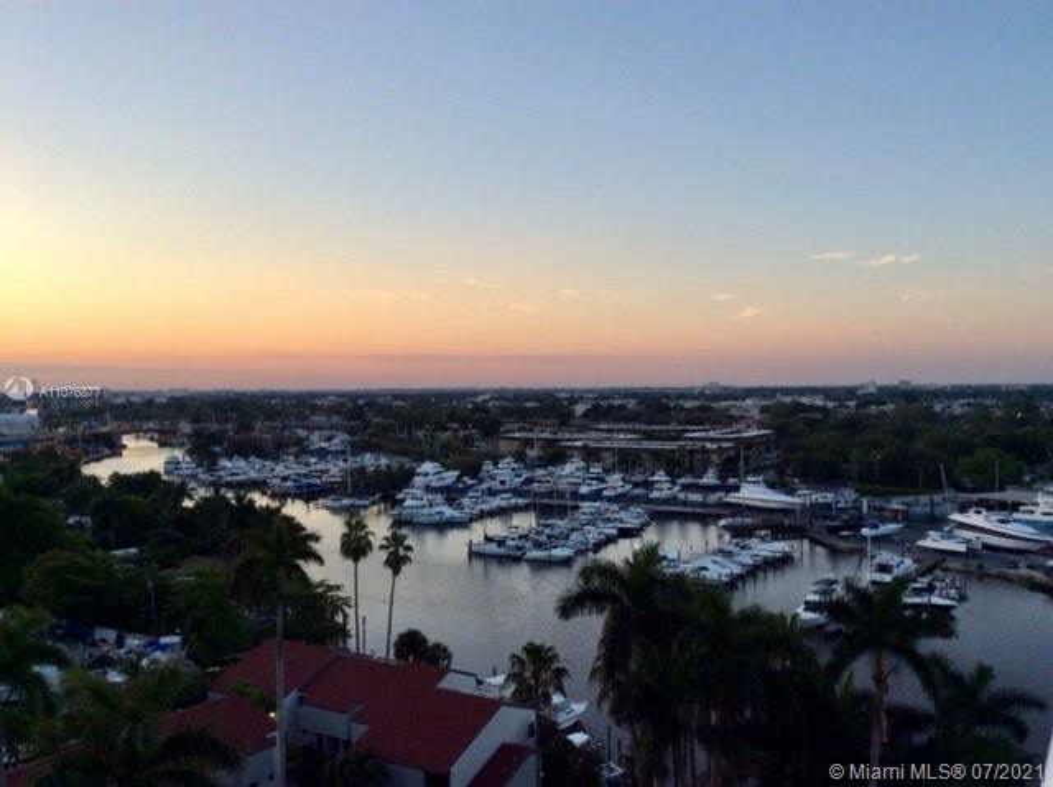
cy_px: 394
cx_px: 526
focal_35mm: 32
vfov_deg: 44.1
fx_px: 972
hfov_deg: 56.9
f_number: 2.4
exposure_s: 1/327
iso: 32
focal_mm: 3.3
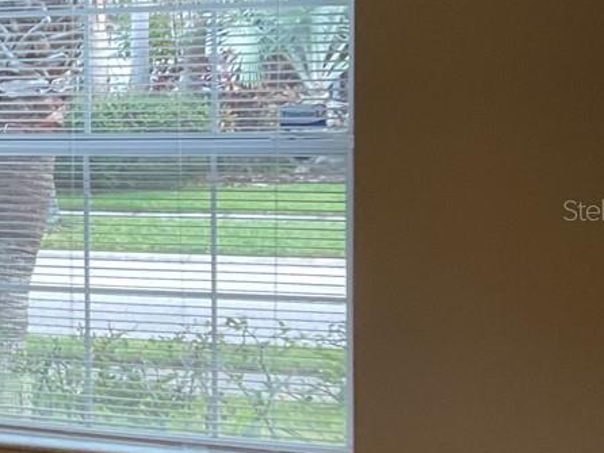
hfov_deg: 16.6
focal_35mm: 104
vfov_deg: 14.2
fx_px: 1816
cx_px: -393
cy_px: 210
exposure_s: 1/60
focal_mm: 3
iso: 40
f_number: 1.8
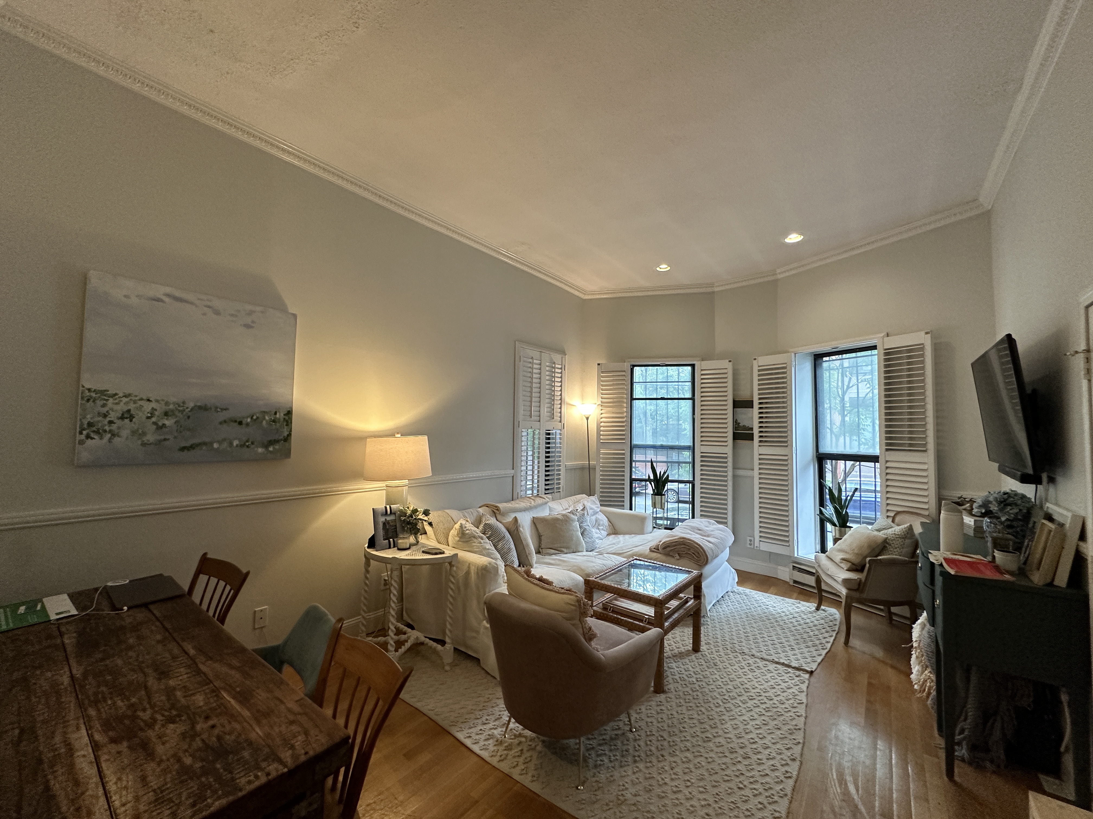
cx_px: 546
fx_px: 442
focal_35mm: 14
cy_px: 410
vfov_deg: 85.7
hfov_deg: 102.1
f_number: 2.2
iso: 250
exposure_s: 1/120
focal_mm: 2.22
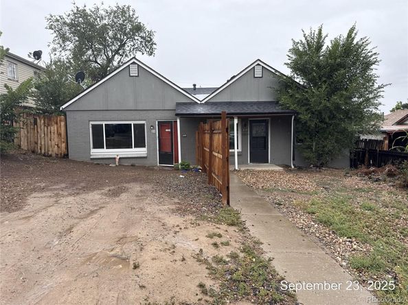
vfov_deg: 56.8
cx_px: 204
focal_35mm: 24
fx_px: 283
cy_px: 152
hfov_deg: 71.6
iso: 80
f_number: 1.78
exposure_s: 1/488
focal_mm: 6.76
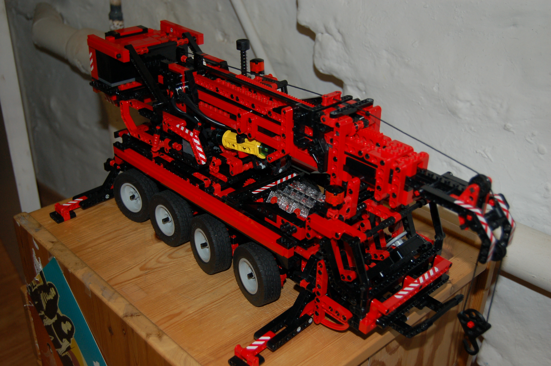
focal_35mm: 42
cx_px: 276
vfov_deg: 31.8
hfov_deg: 46.4
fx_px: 642
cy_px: 183
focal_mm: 28
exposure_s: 1/60
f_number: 4.2
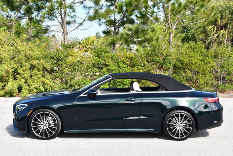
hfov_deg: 31.4
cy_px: 78
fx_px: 415
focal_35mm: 64
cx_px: 116
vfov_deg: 21.3
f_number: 7.1
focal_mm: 32
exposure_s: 1/250
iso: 200
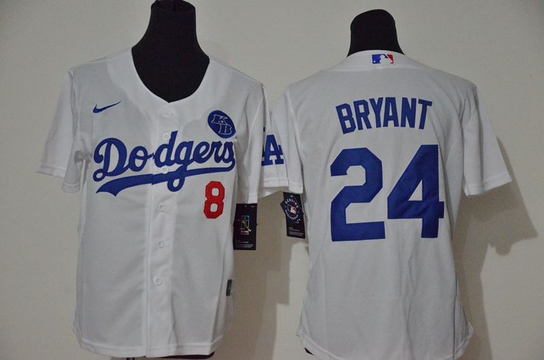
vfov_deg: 15.1
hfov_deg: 22.7
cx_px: 272
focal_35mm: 90
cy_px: 180
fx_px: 1357
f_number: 5
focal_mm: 60
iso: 4000
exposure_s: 1/60
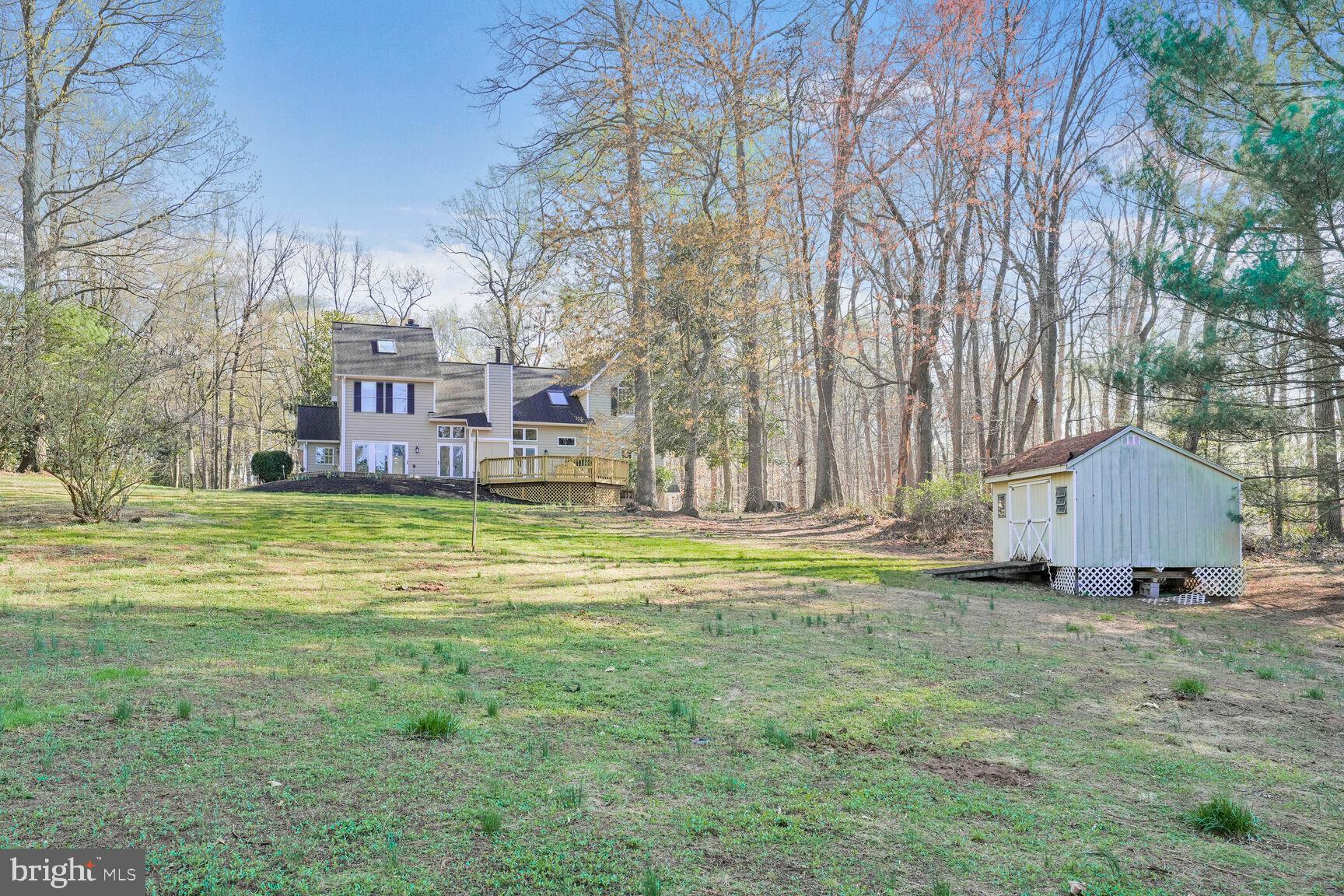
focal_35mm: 24
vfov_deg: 53.1
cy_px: 448
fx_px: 896
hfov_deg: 73.7
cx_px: 672
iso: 320
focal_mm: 24
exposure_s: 1/200
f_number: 8
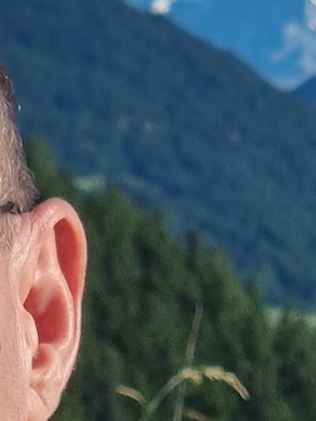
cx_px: 31
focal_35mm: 355
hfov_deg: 4.2
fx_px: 4319
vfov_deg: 5.5
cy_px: 624
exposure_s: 1/2045
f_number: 2.4
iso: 50
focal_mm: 9
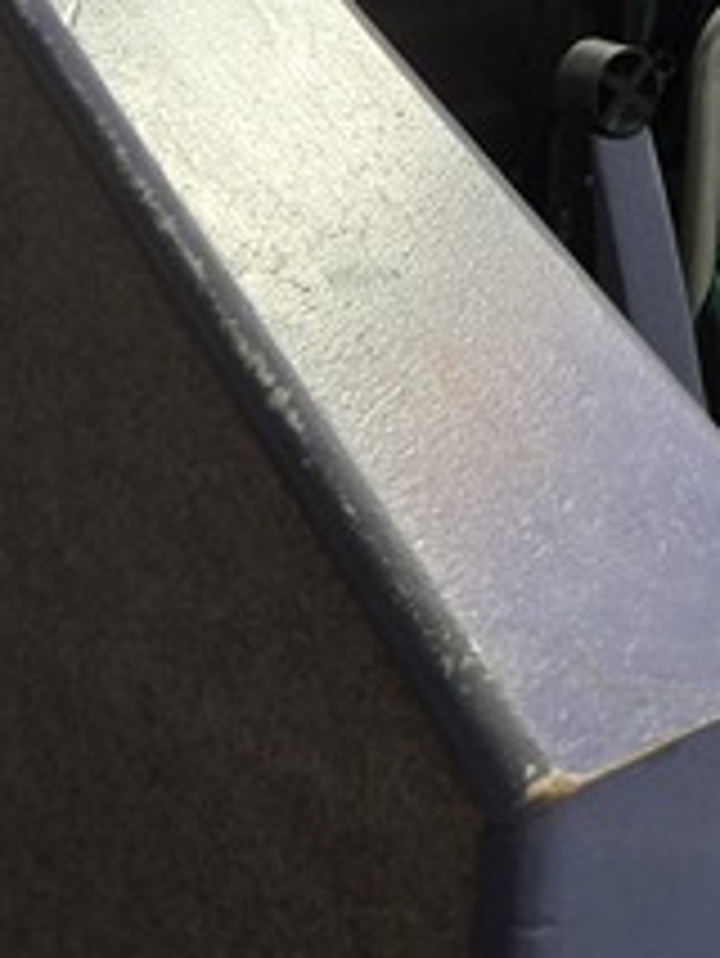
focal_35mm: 69
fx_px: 1912
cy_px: -400
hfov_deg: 20.6
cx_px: 742
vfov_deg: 23.6
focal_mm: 5.4
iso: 1600
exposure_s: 1/30
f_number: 1.8
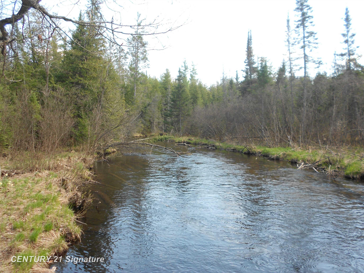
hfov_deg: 67.3
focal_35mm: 26
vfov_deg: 53.1
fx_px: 273
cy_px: 136
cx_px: 182
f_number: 3.2
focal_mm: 4.6
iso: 80
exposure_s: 1/125
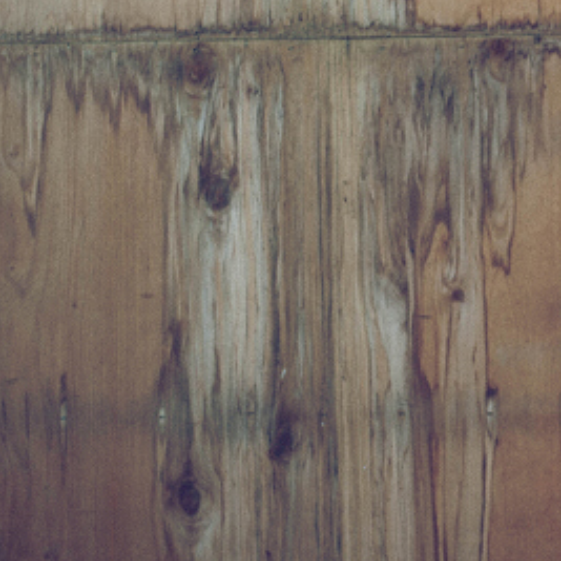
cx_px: 628
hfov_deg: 12.0
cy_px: 130
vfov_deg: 12.2
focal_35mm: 143
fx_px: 2622
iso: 100
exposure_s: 1/125
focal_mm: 50
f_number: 1.8
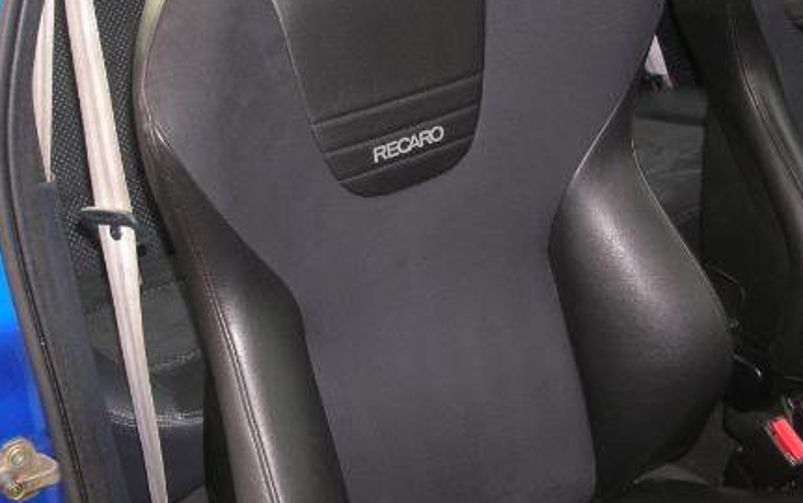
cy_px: 122
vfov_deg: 23.3
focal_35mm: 55
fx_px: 1204
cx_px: 382
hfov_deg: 36.9
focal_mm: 5.8
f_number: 2.8
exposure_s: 1/60.1
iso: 61
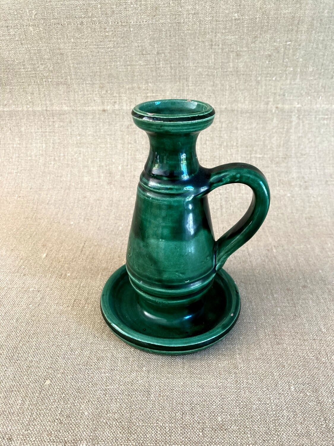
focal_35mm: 28
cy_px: 223
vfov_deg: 63.4
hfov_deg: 49.7
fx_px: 360
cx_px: 167
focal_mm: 3.99
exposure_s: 1/60
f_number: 1.8
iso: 125
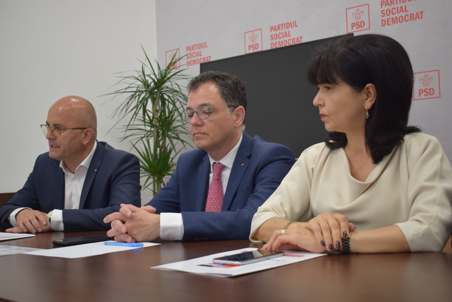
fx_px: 565
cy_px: 151
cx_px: 226
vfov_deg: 29.9
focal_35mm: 45
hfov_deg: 43.6
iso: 450
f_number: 4.2
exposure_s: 1/60
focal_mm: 30
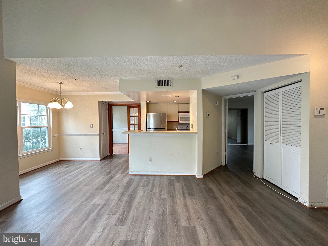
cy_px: 123
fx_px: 133
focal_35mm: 14
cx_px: 164
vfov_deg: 85.7
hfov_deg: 102.1
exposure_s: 1/60
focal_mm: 2.22
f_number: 2.2
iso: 160
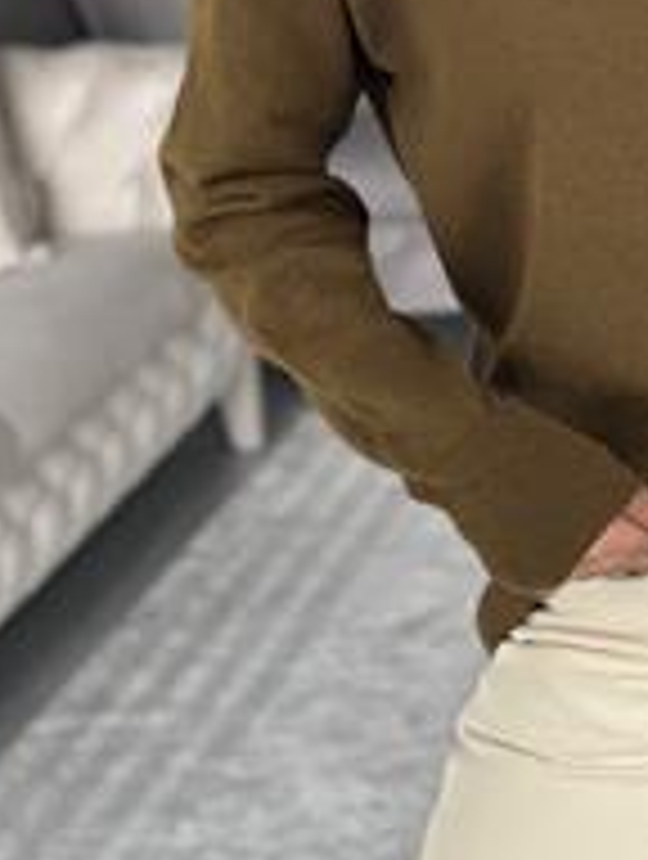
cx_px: 742
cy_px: -14
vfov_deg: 15.2
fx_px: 3159
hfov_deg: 11.5
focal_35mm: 127
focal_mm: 6.86
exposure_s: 1/60
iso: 320
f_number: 1.78
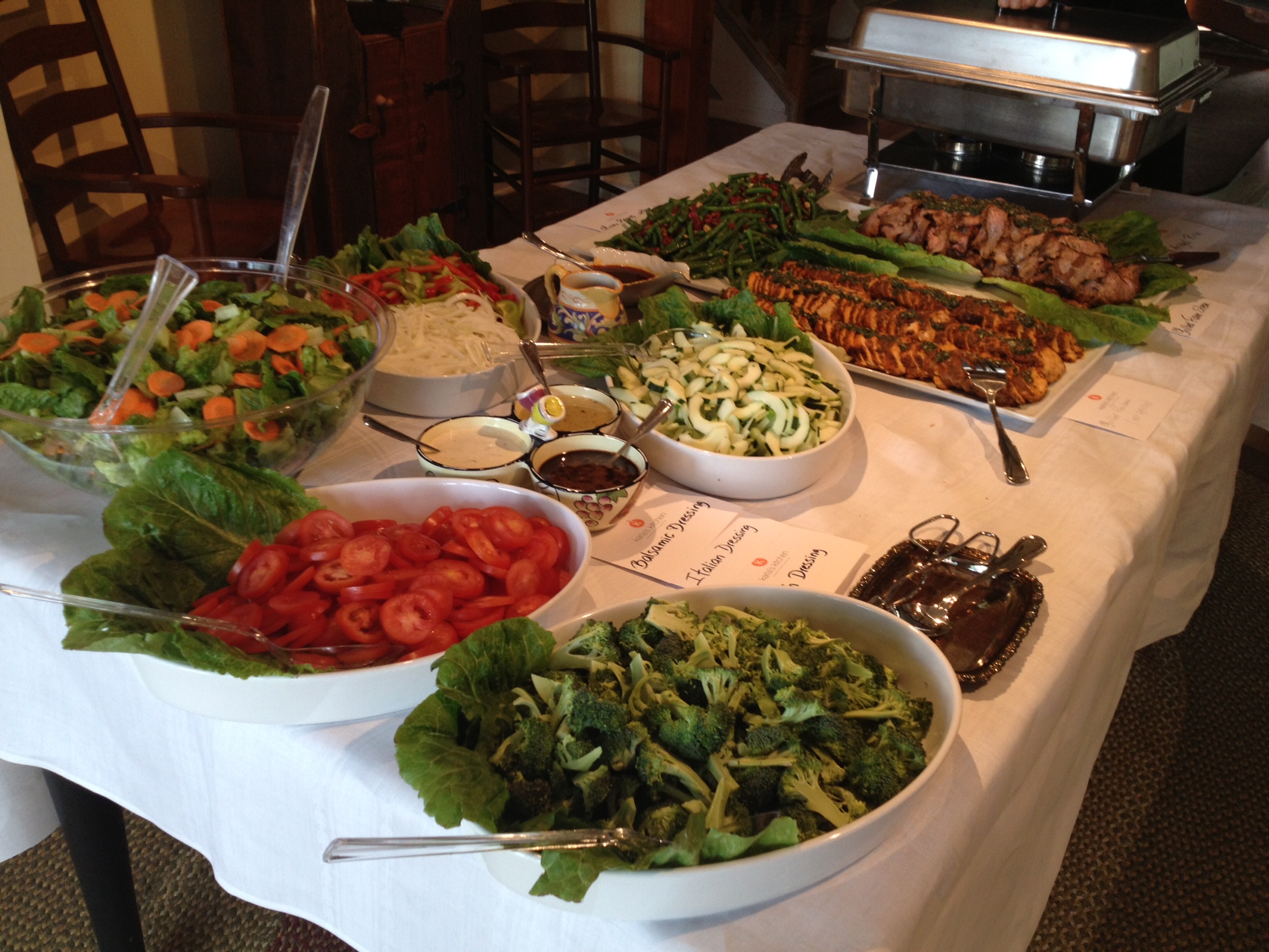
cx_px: 634
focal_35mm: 35
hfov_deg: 52.6
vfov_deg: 40.7
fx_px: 1283
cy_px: 476
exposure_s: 1/20
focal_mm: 4.28
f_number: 2.4
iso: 80
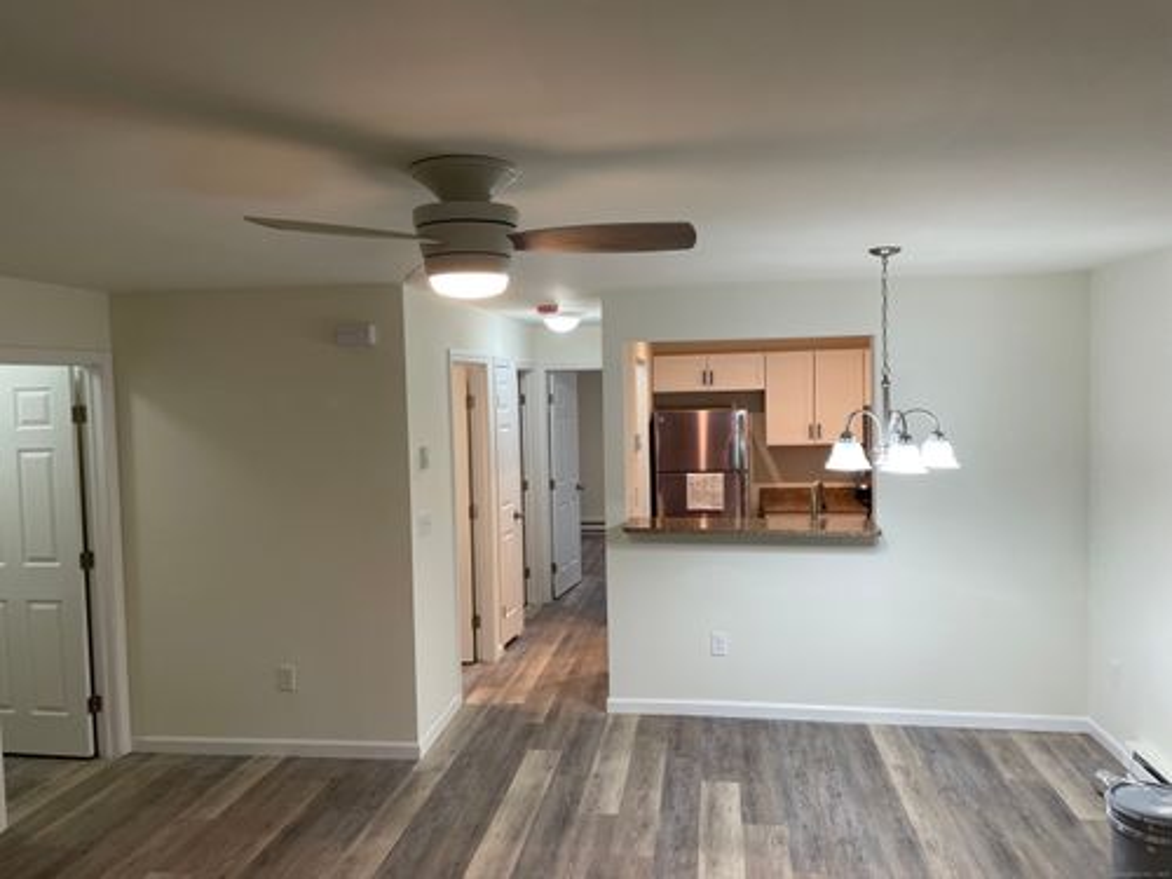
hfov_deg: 67.3
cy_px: 440
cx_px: 586
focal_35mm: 26
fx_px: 880
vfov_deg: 53.1
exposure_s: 1/60
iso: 64
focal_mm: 4.2
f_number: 1.6
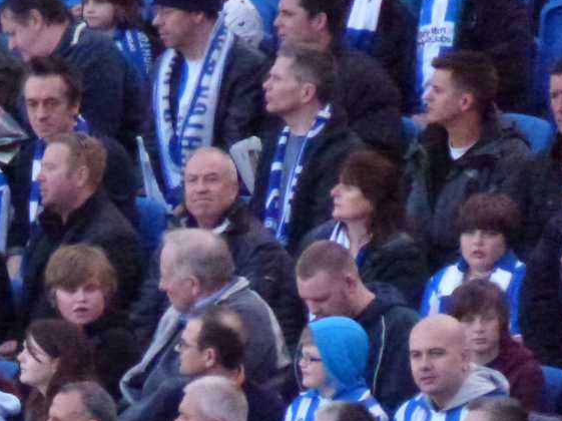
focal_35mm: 1096
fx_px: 17782
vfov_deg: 1.4
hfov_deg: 1.8
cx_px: -147
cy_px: 594
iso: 1600
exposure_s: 1/640
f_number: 5.9
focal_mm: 68.8
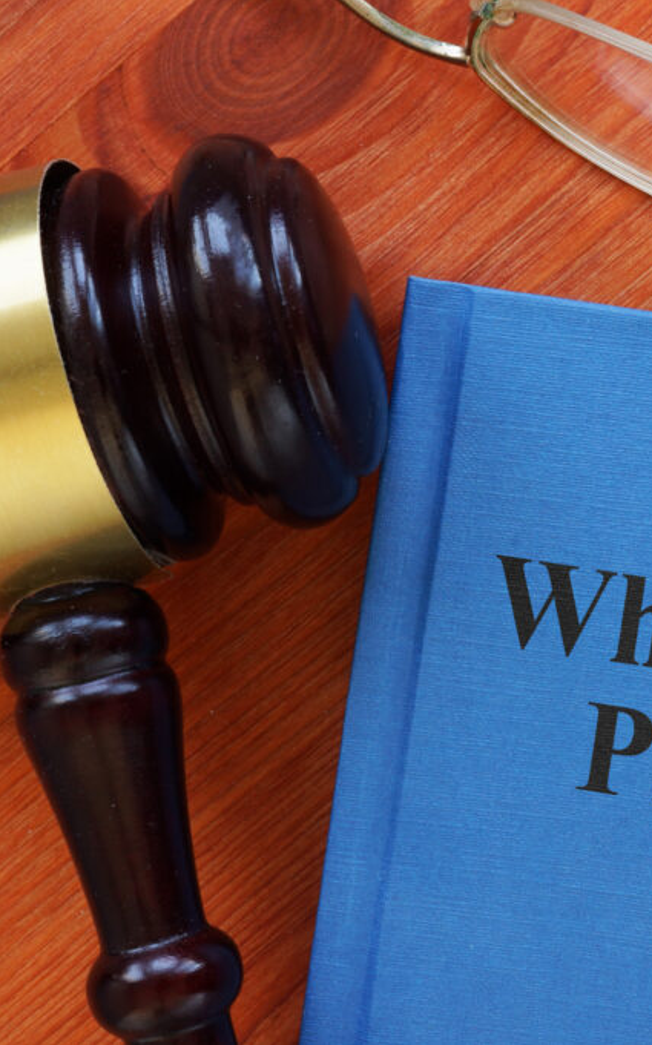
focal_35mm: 69
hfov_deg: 18.4
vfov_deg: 29.8
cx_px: 649
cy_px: 522
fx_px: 1964
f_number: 20
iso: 200
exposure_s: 1/2
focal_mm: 30
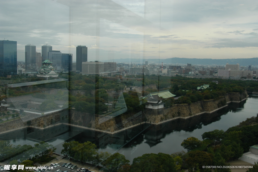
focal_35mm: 36
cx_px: 129
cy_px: 86
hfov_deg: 53.2
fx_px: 258
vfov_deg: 36.8
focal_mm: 24
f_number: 7.1
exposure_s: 1/400
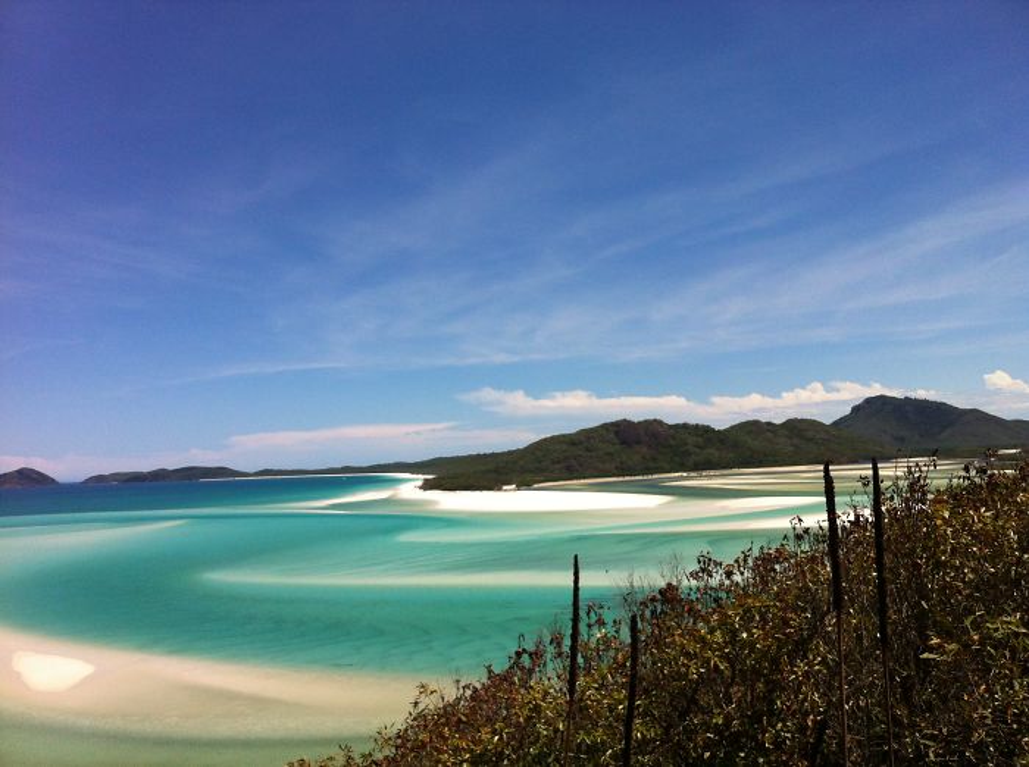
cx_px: 514
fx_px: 1038
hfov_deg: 52.7
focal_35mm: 35
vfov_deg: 40.6
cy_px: 384
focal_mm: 3.85
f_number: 2.8
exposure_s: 1/2742
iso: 80
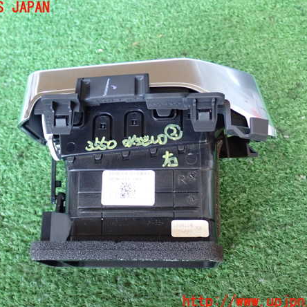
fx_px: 492
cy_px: 155
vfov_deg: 34.7
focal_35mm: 49
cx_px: 131
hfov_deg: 34.6
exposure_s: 1/40
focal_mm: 7.31
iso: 640
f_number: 2.8
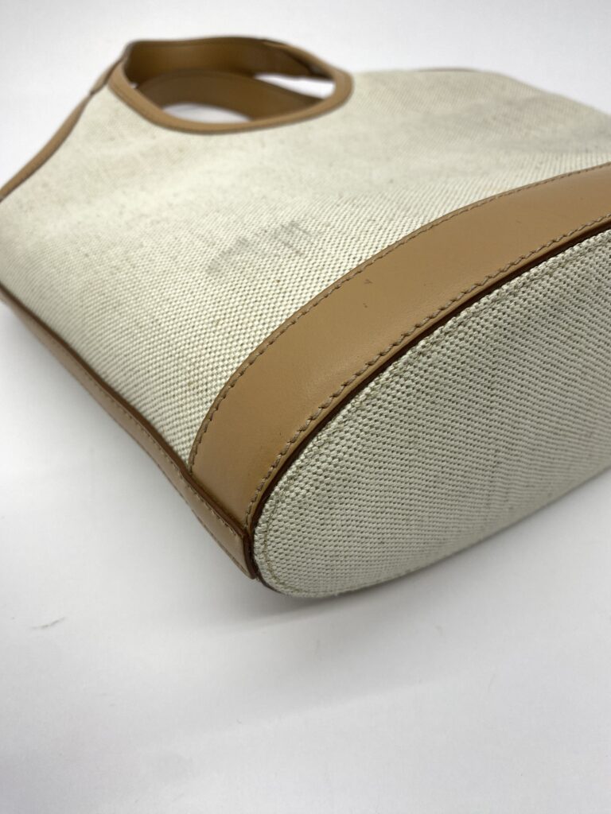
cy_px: 407
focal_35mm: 25
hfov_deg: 54.9
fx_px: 588
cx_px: 306
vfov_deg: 69.4
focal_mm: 4.25
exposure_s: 1/136
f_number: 1.8
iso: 32
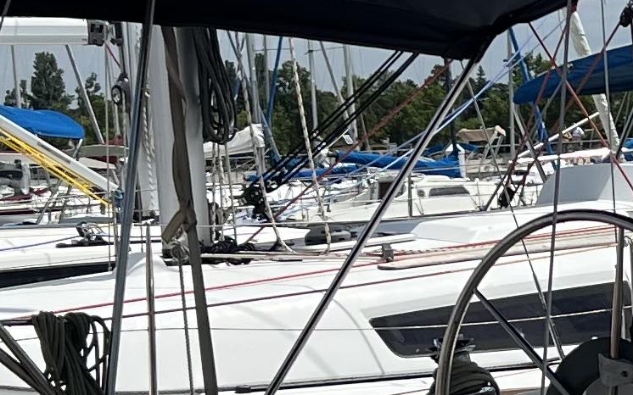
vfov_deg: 8.7
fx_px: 2570
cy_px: 405
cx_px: 766
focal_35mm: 149
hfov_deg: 13.6
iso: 50
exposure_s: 1/10309
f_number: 1.5
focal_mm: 5.7
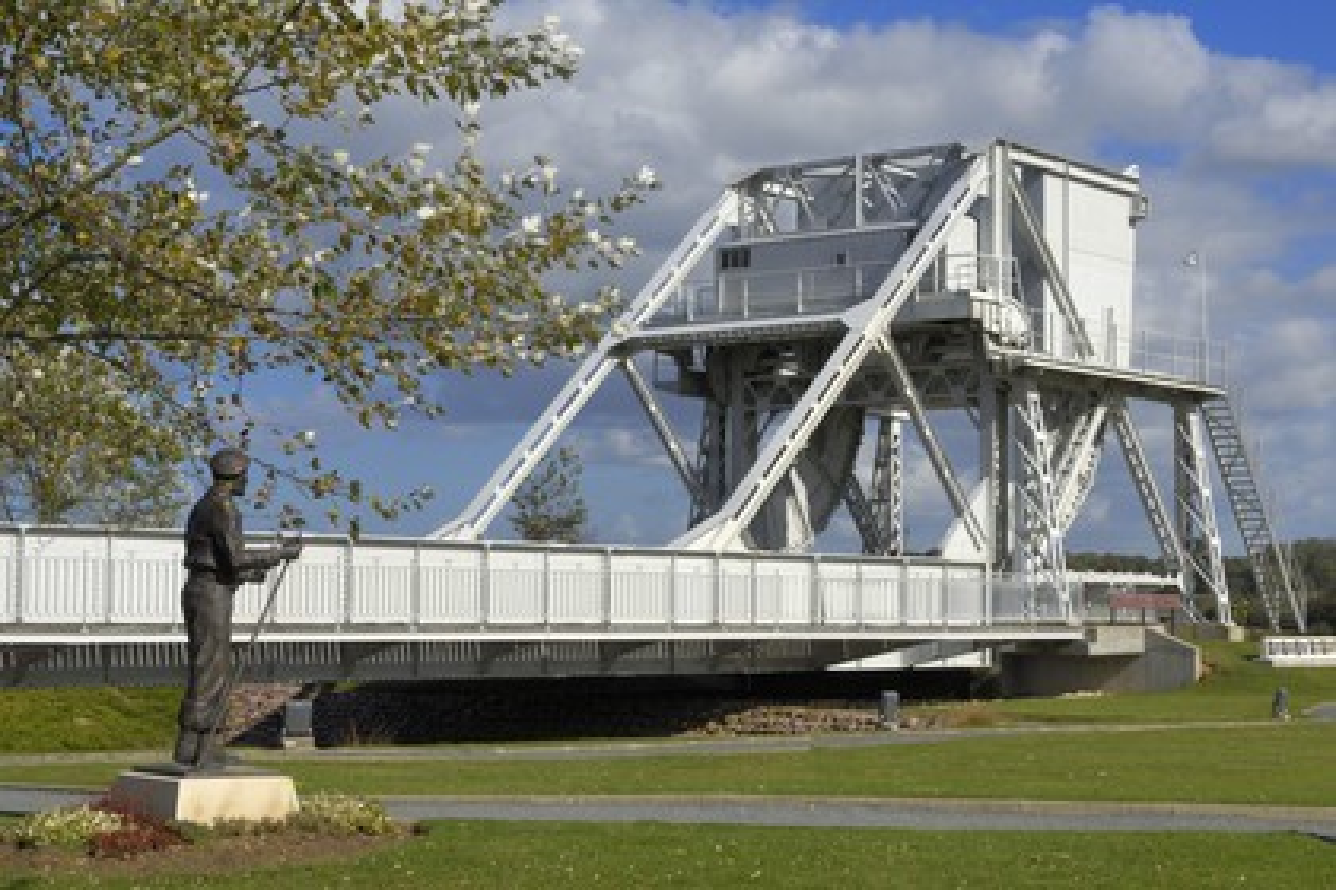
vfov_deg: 21.6
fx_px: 2338
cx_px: 668
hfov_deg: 31.9
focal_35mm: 63
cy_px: 445
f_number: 13
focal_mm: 42
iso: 100
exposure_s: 1/160
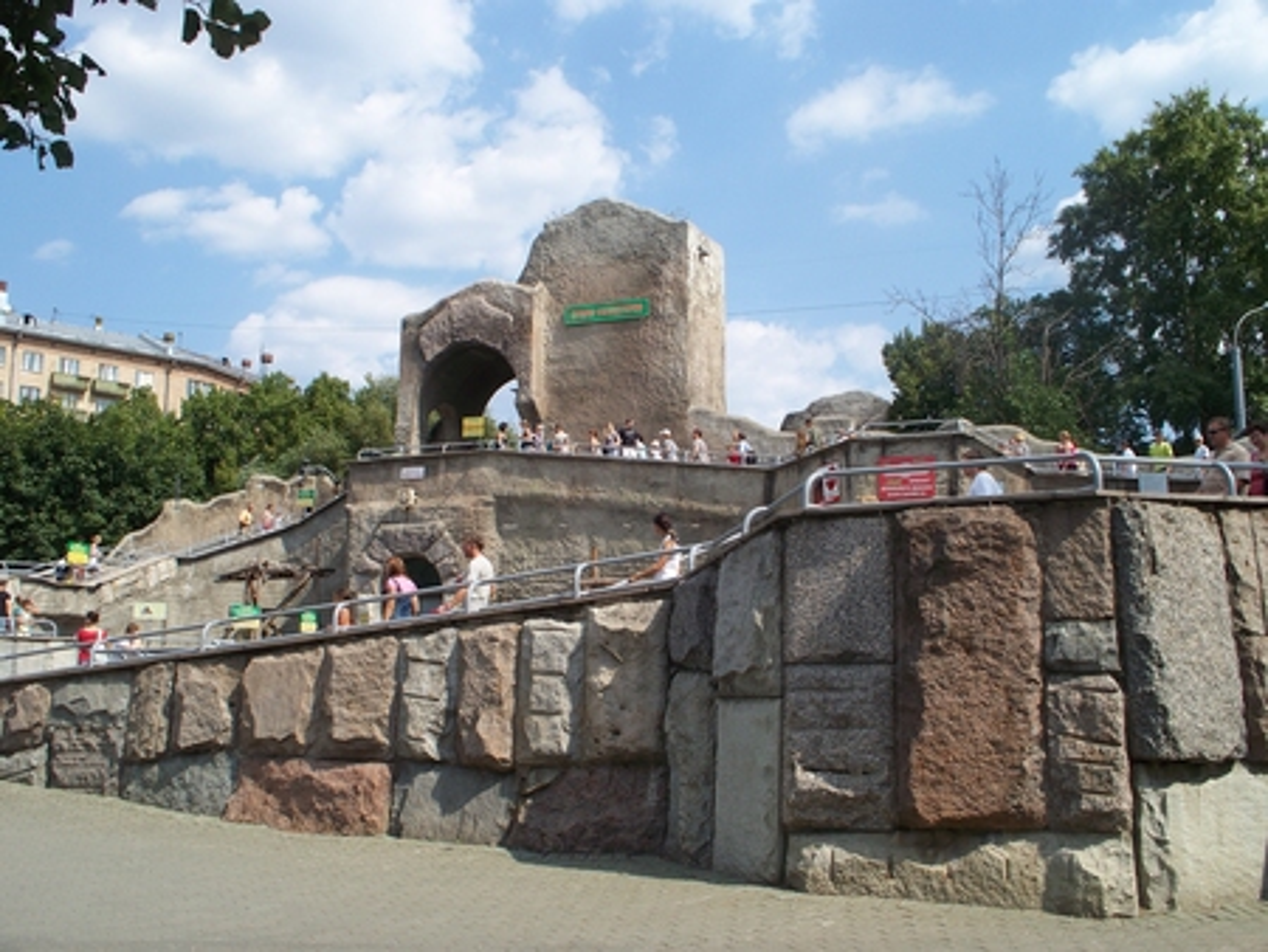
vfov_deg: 39.7
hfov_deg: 51.3
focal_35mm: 36
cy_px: 476
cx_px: 634
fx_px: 1319
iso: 64
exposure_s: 1/320
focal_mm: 7.54
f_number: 5
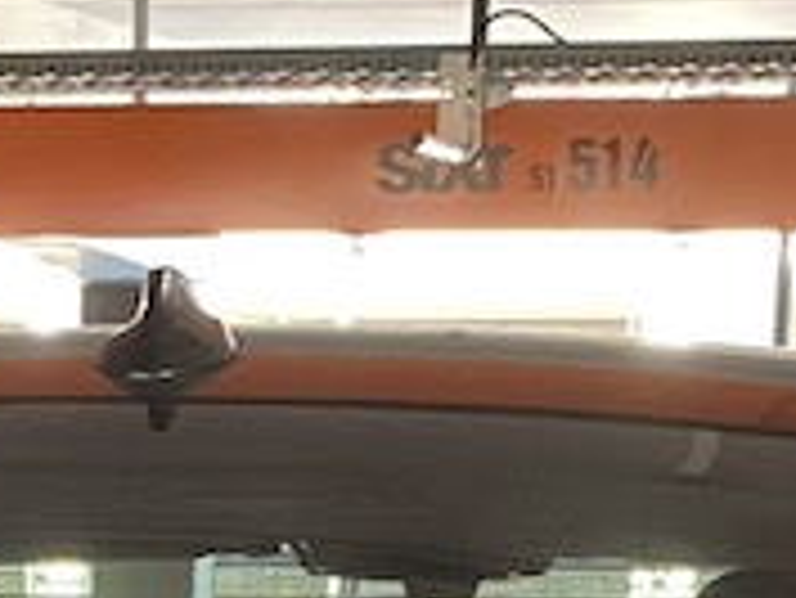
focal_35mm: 188
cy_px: 1763
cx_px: -67
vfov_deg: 7.1
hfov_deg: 10.4
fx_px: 4326
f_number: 1.8
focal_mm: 4.25
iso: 160
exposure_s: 1/60
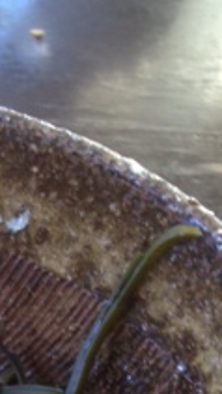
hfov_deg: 10.8
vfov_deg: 17.8
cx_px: -101
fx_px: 1138
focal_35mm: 109
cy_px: 570
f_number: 2.4
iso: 64
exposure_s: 1/20
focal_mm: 4.13
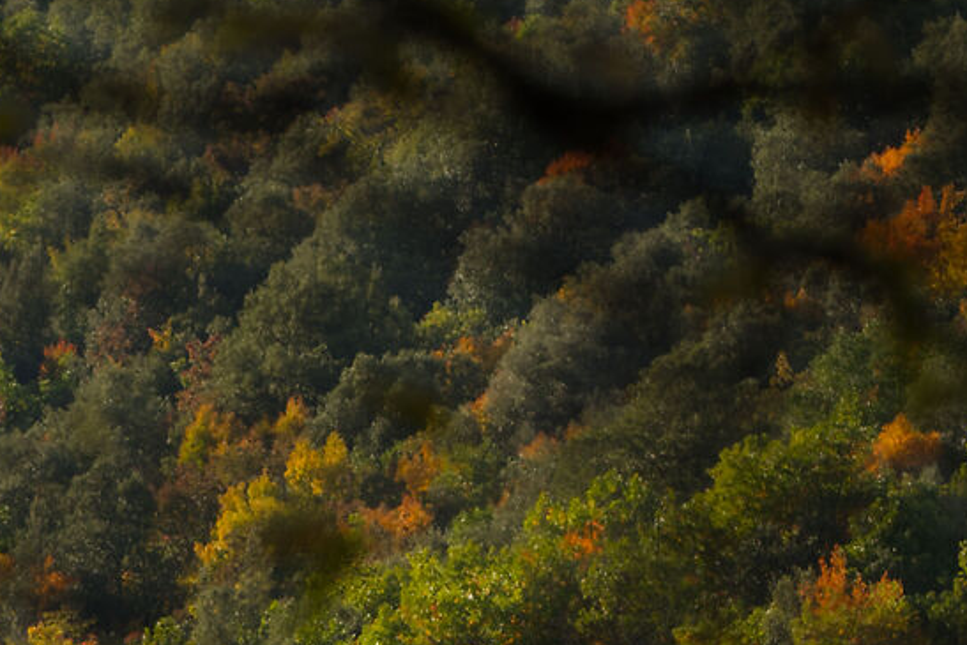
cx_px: -210
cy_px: 821
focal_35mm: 570
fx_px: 15314
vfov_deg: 2.4
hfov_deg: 3.6
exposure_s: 1/250
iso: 100
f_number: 5.6
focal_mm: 130
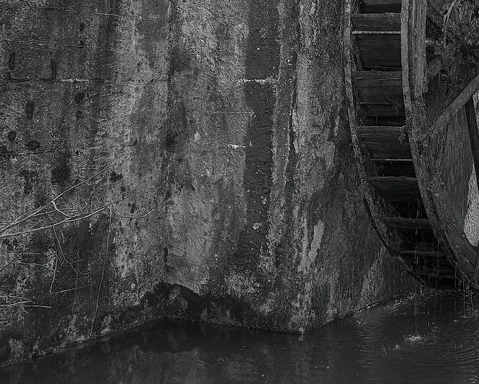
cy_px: -2
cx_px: 412
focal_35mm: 77
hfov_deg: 24.2
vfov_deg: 19.3
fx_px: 1092
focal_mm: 24
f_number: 6.3
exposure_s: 1/50
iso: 125
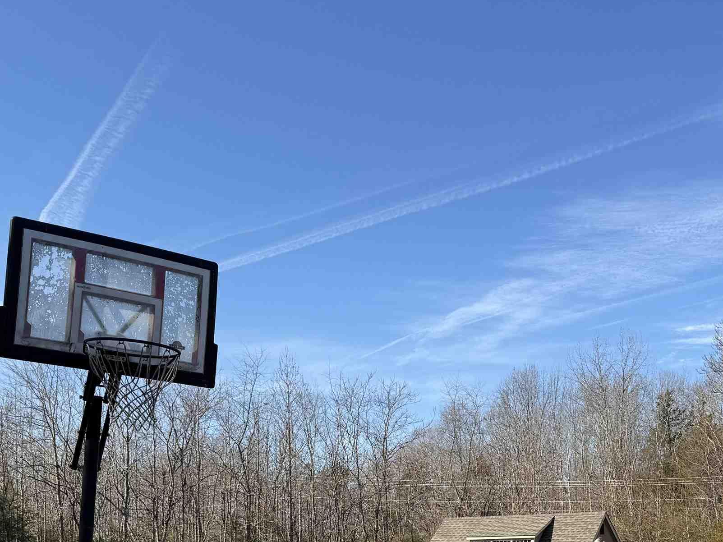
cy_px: 496
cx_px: 505
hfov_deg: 40.5
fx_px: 961
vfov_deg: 30.1
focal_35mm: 46
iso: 80
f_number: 1.78
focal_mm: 6.76
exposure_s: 1/3021
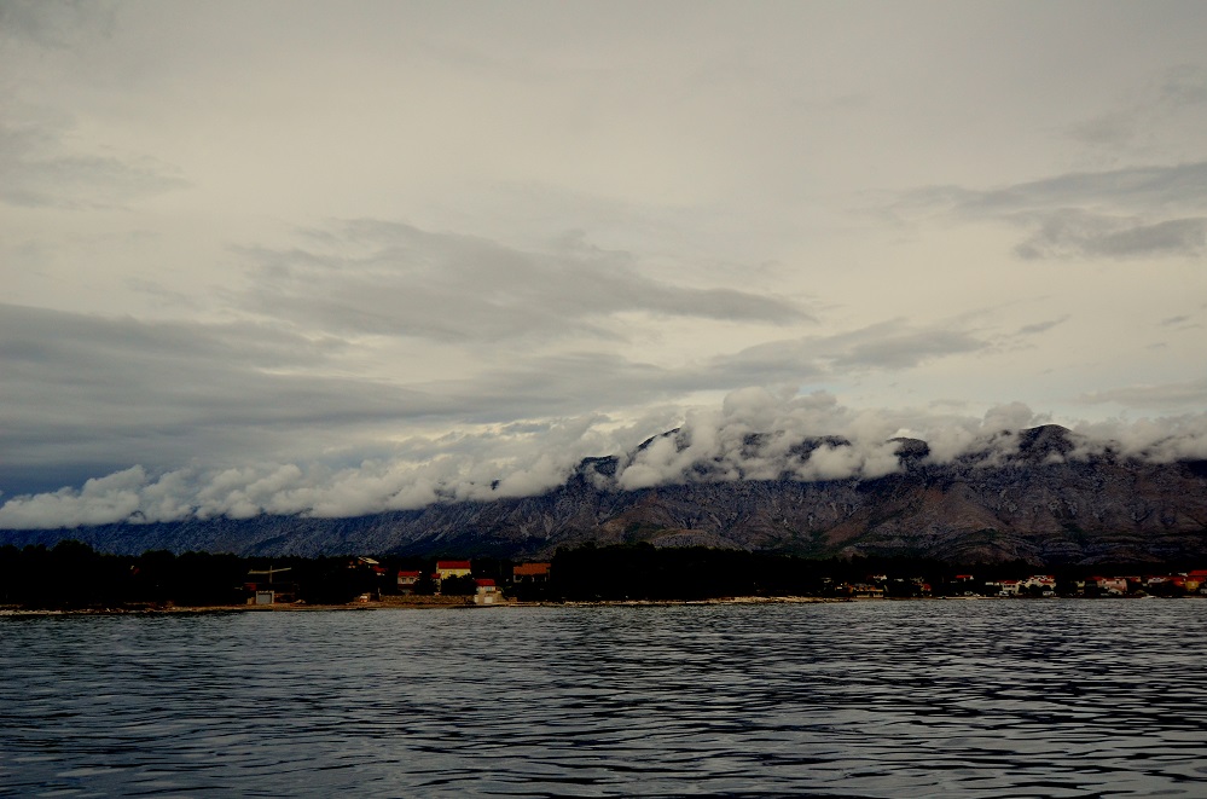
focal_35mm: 36
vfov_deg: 36.7
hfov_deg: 53.2
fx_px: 1204
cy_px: 400
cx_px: 604
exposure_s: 1/6400
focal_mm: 24
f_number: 5
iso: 640
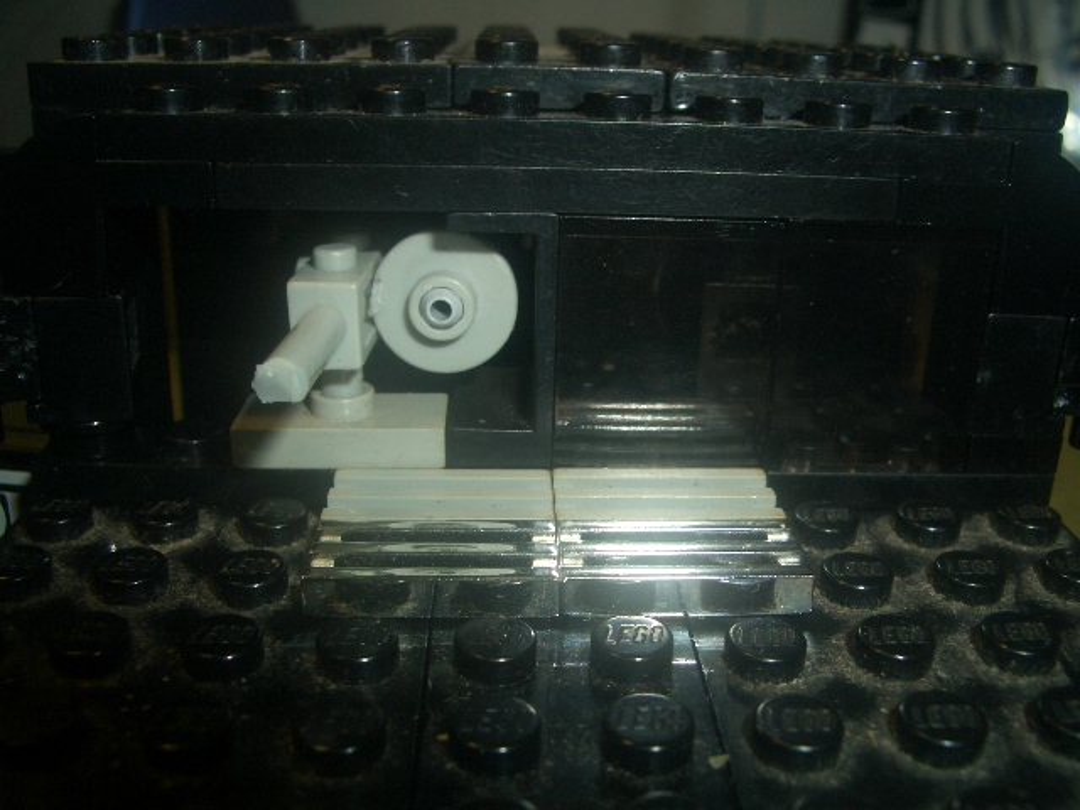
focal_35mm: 35
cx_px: 540
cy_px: 405
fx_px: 1092
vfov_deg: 40.7
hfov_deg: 52.6
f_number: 4.3
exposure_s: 1/60
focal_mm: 5.8
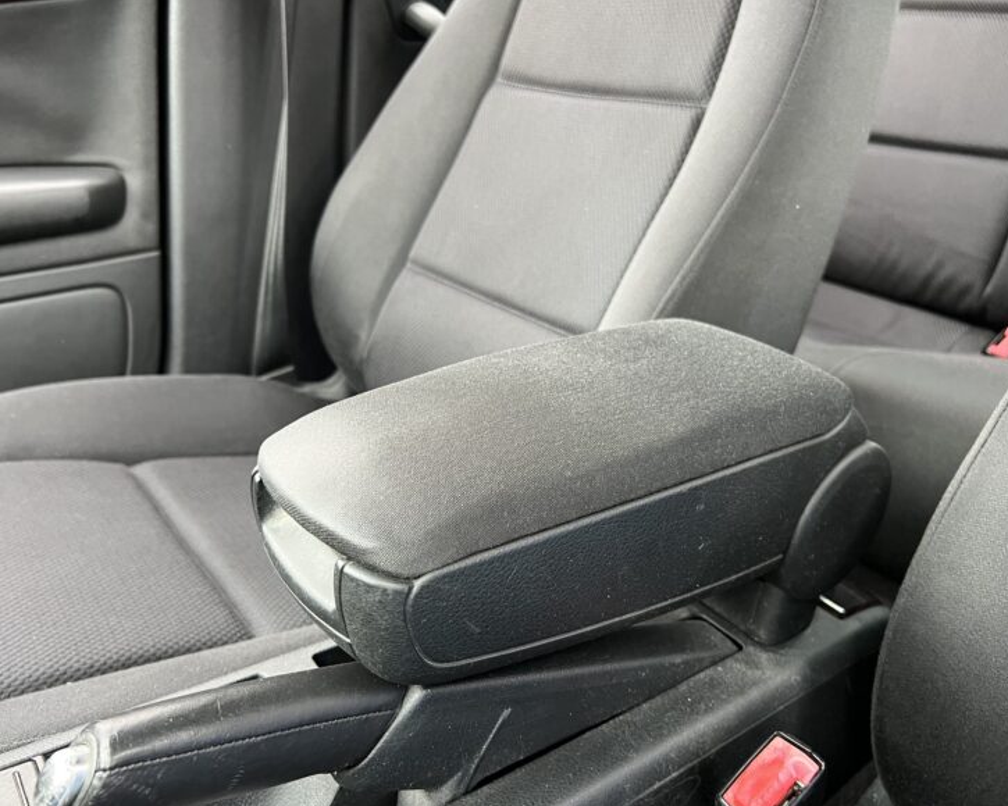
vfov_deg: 51.5
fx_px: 835
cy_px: 393
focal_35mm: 28
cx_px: 489
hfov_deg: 62.2
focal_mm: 5.7
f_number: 1.5
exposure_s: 1/75
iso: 125
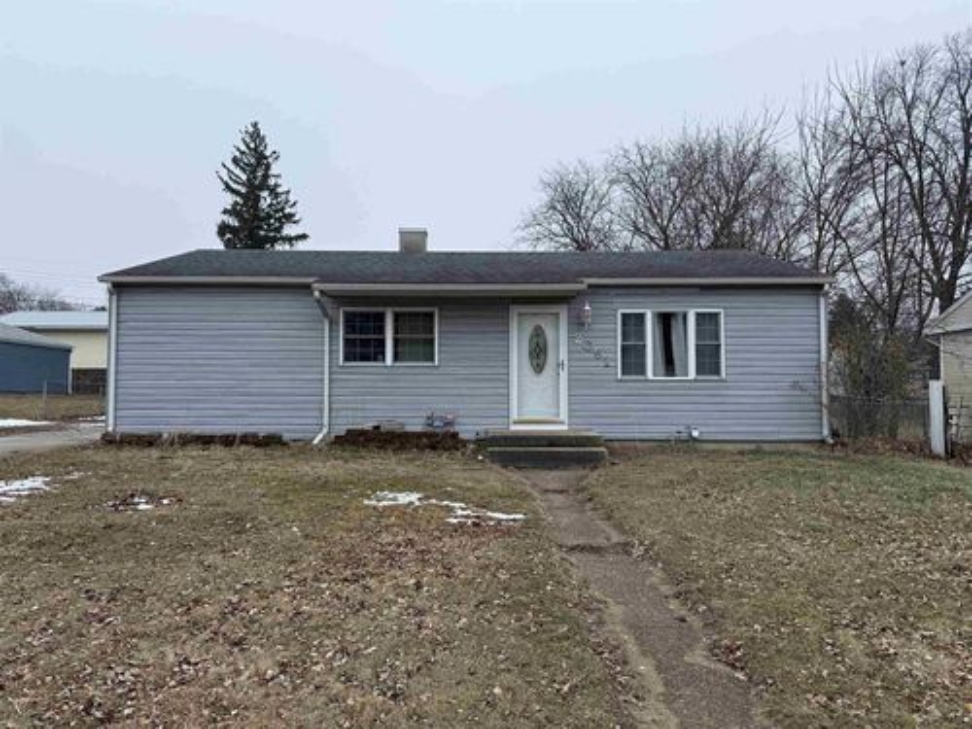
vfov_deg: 56.8
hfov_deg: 71.6
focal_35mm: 24
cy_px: 364
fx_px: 674
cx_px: 486
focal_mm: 6.76
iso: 80
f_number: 1.78
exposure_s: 1/931
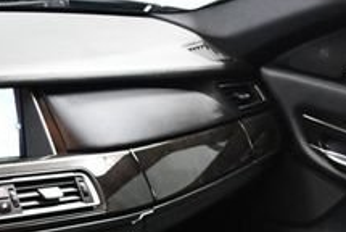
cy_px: 267
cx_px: -135
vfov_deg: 12.6
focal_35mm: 107
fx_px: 1030
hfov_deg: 17.6
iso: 3200
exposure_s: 1/80
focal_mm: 18
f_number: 3.5
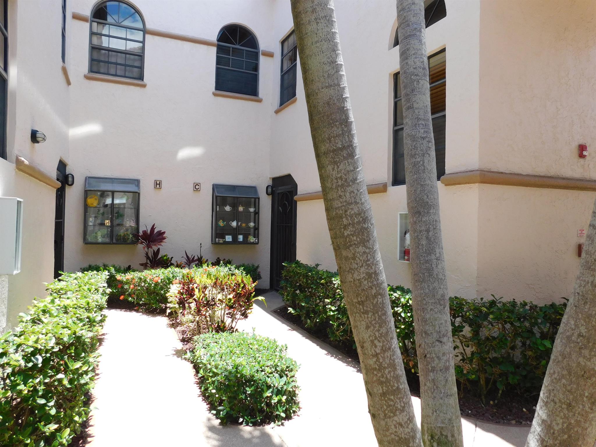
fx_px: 413
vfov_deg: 56.8
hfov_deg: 71.6
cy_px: 224
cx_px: 298
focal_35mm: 24
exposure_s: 1/400
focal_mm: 4.1
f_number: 3
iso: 125
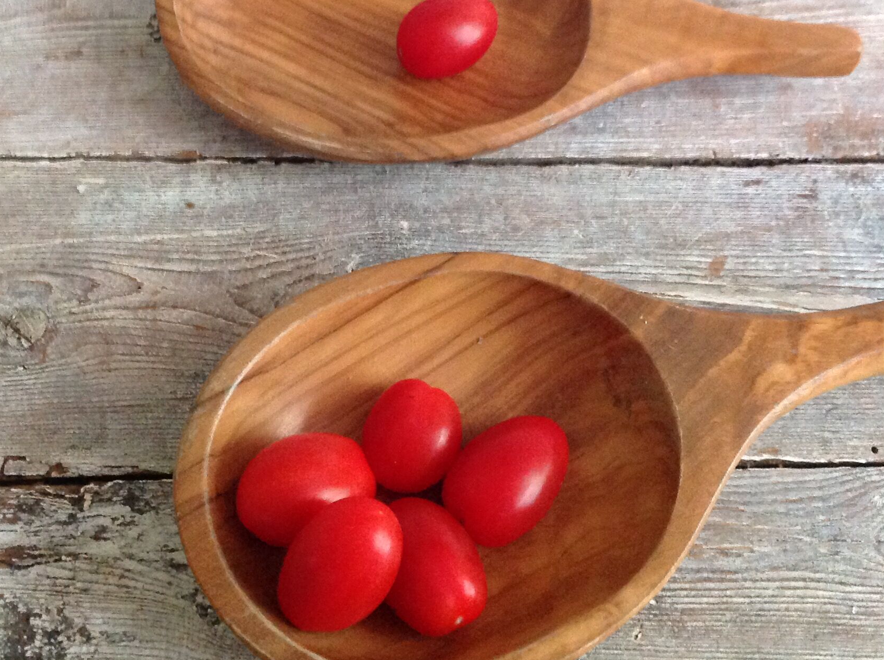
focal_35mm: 54
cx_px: 418
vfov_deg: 26.8
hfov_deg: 35.6
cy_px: 222
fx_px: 1377
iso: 400
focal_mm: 4.28
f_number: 2.4
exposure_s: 1/15
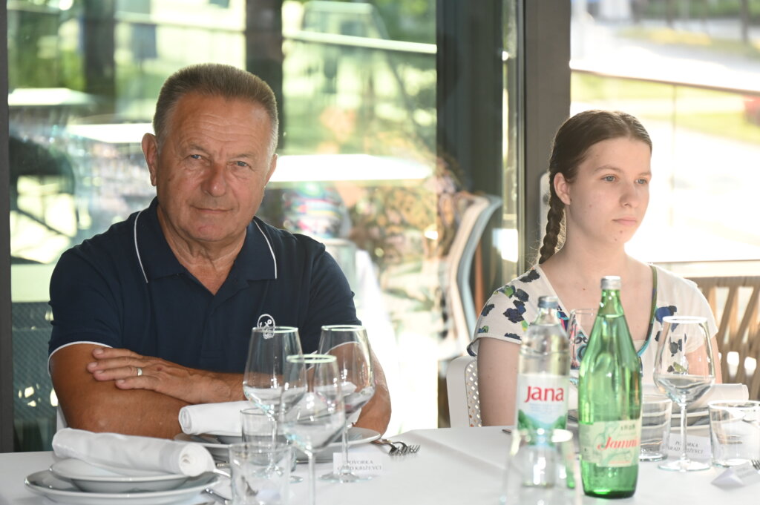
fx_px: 3480
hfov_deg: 12.5
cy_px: 252
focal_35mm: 165
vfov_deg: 8.3
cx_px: 380
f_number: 6.3
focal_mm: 165
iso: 720
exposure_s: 1/200
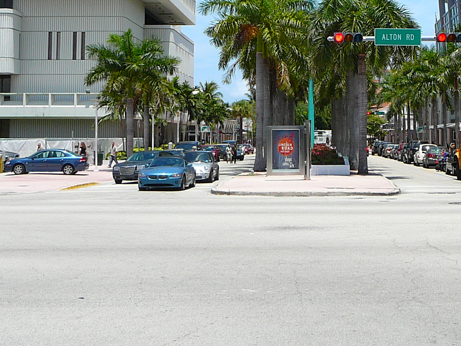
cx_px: 325
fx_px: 905
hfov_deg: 28.3
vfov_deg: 21.2
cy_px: 36
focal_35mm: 68
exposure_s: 1/500
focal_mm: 5.2
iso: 80
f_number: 5
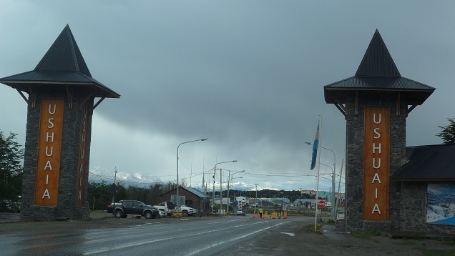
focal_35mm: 57
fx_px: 688
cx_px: 228
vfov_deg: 21.1
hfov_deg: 36.6
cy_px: 110
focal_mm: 9.3
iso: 80
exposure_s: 1/350
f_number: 5
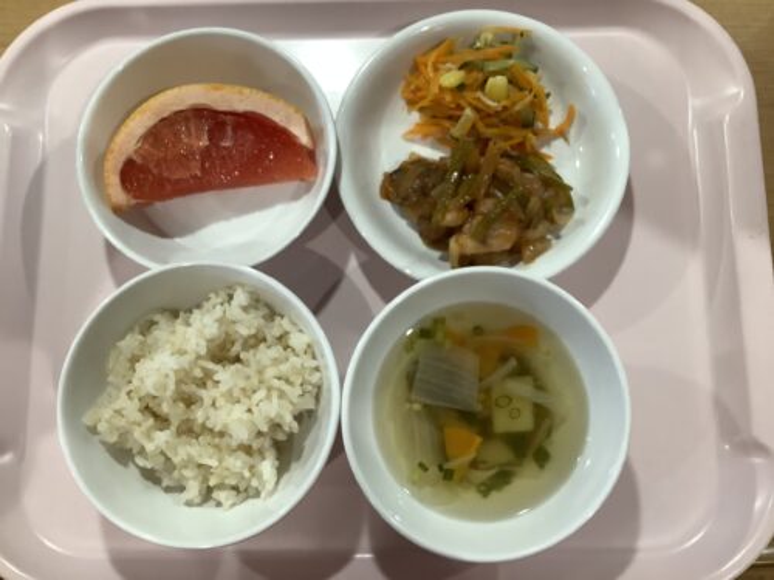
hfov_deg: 58.4
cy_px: 290
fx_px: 693
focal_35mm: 31
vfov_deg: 45.4
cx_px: 387
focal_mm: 3.3
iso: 125
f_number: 2.4
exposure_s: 1/60
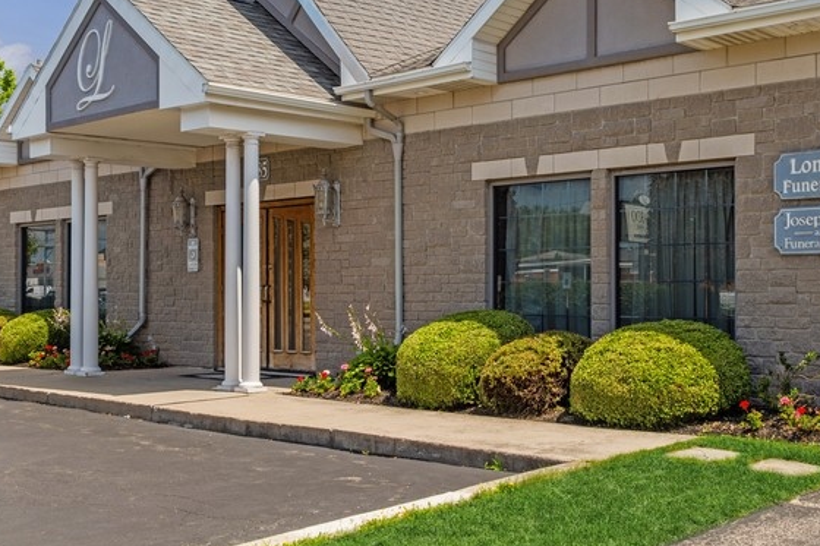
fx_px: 1043
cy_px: 126
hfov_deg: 42.4
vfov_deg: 28.8
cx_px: 534
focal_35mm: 46
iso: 125
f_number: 6.3
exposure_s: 1/500
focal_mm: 19
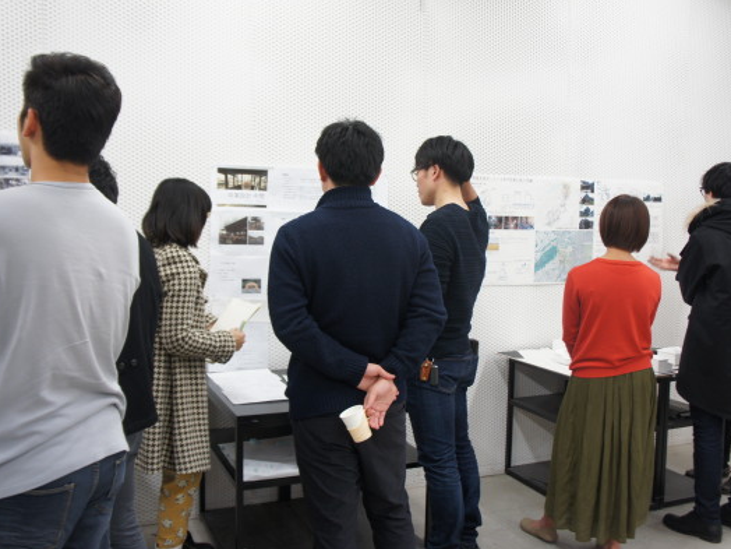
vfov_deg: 42.9
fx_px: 697
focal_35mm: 33
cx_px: 361
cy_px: 273
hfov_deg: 55.4
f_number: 4
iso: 250
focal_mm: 20
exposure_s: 1/30
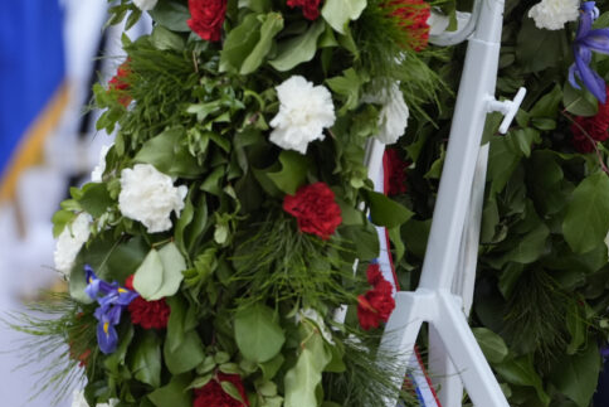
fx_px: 10203
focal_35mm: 603
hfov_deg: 3.4
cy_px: 27
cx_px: 0
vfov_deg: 2.3
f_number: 7.1
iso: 1250
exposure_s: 1/800
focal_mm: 285
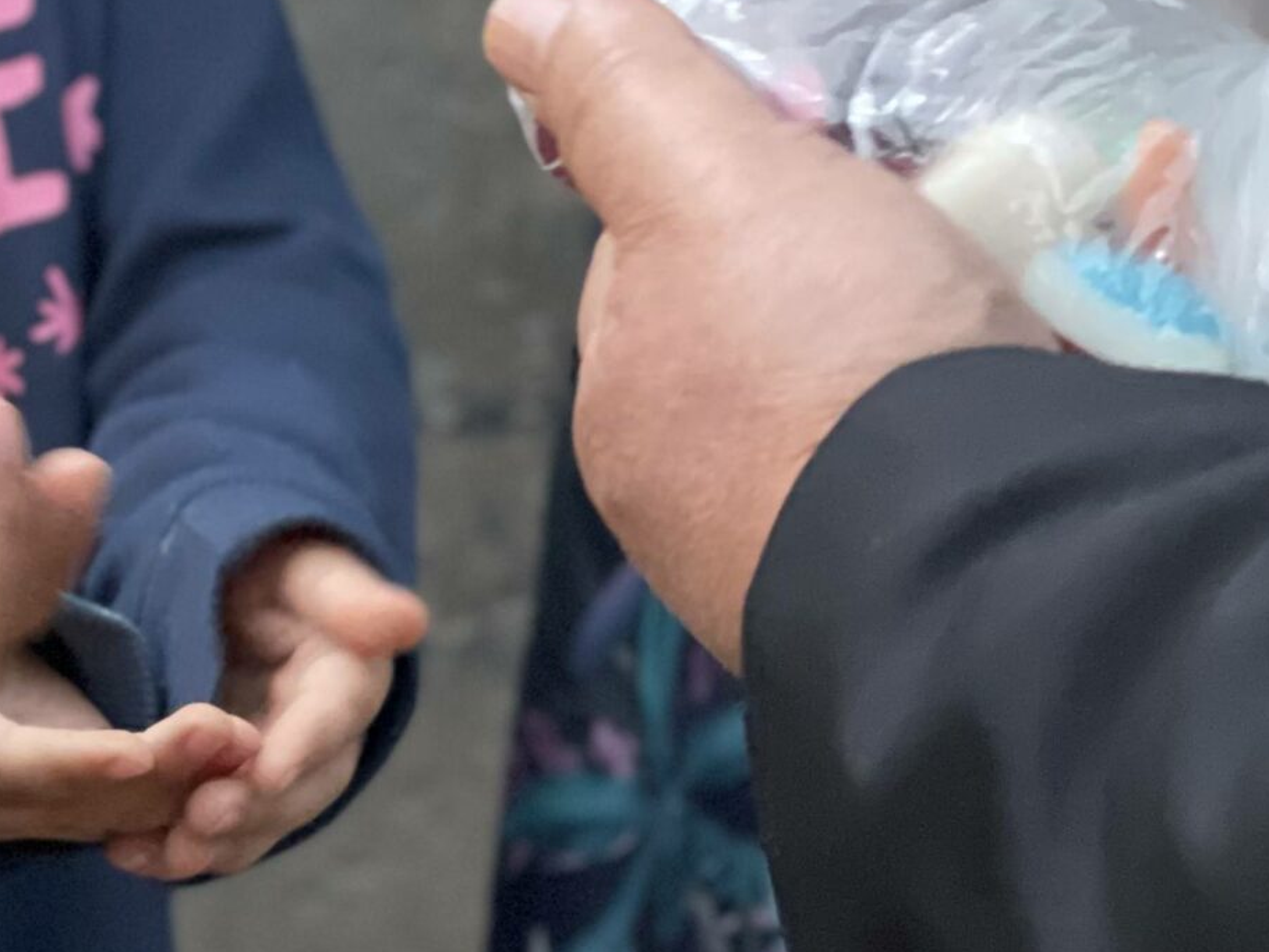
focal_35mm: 180
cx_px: -455
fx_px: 6600
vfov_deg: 8.2
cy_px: 322
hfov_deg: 10.7
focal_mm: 7.5
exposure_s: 1/25
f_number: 2.2
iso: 400
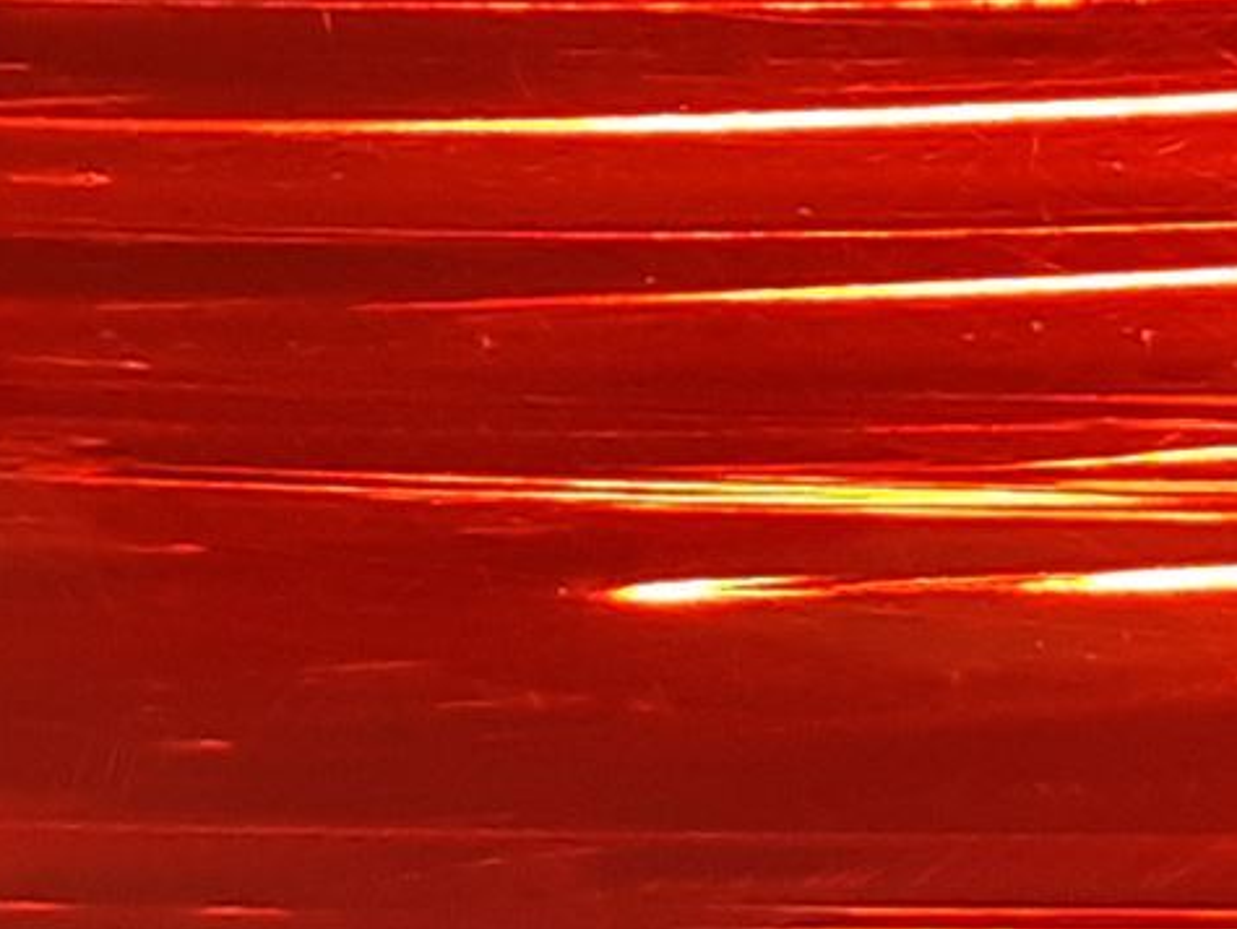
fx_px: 4005
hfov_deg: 17.6
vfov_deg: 13.2
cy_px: 242
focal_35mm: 112
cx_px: 680
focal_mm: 3.93
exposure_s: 1/50
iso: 64
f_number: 1.7
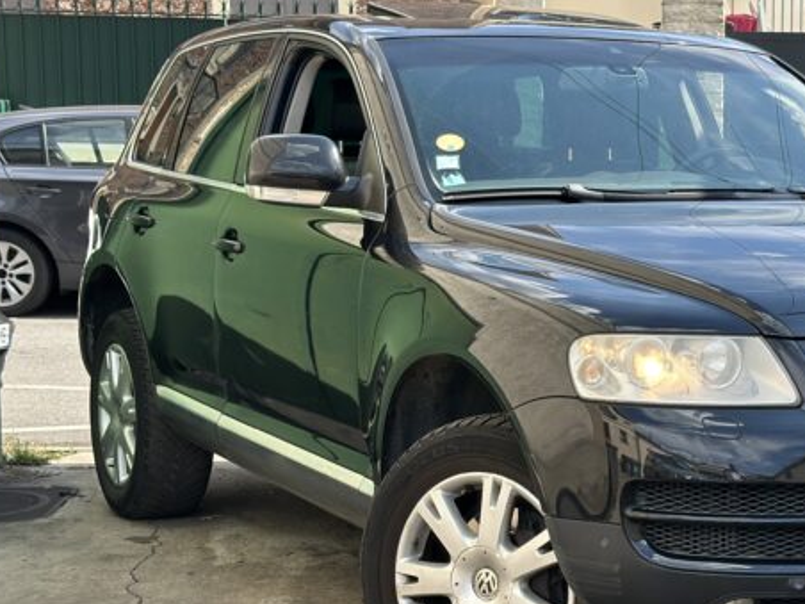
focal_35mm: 85
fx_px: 1977
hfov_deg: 22.7
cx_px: 661
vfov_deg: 17.4
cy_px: 362
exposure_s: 1/1073
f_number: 1.78
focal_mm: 6.86
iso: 64
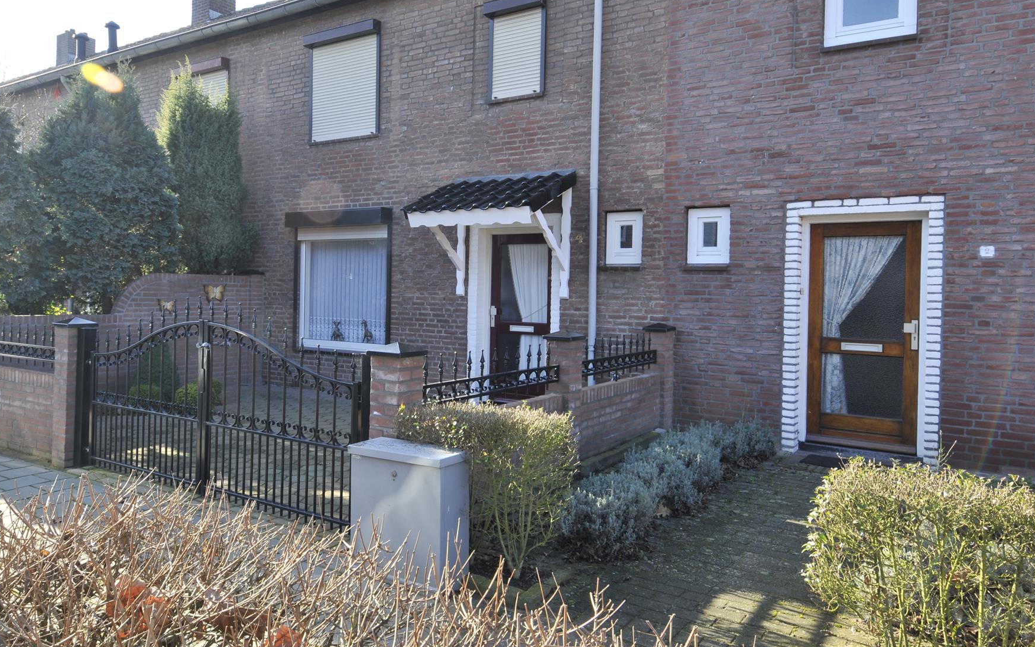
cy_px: 282
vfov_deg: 49.1
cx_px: 484
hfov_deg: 72.5
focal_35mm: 25
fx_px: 705
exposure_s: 1/100
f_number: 9
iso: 200
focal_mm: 14
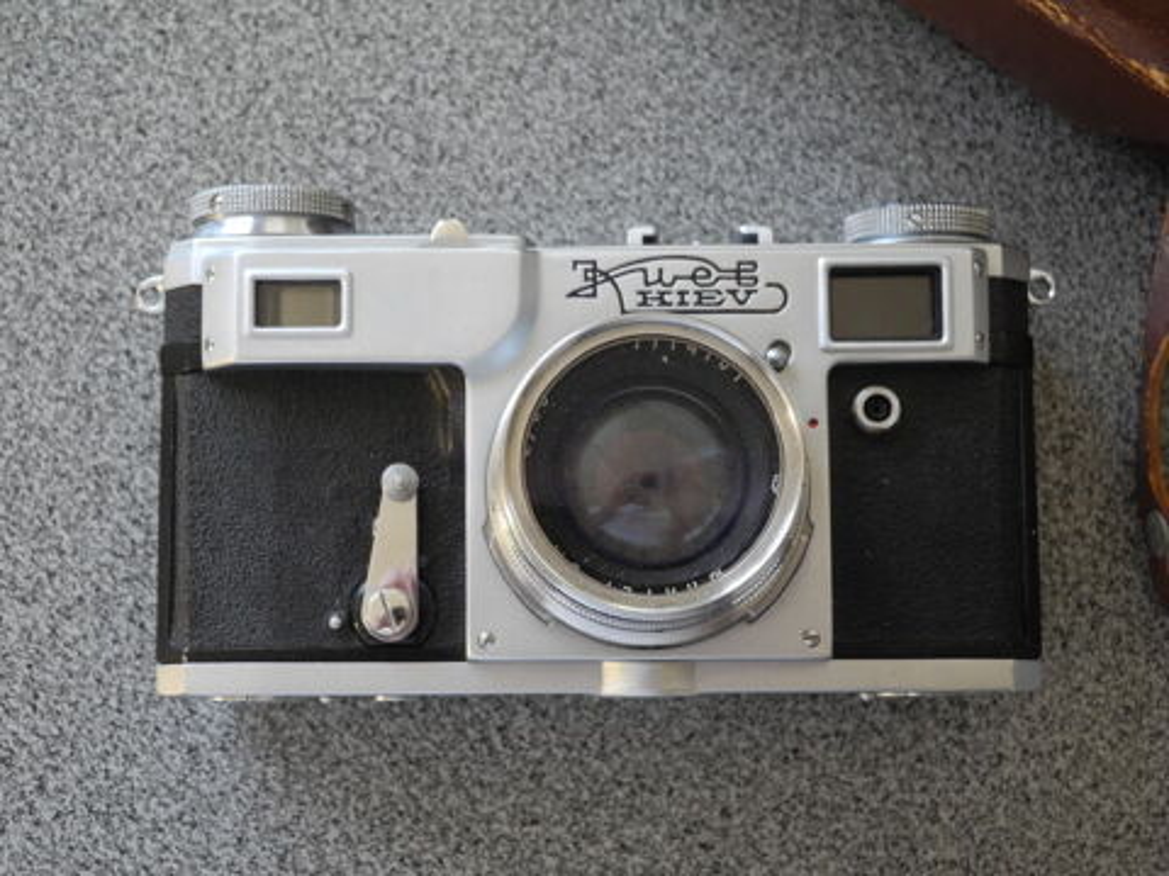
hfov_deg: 31.7
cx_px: 584
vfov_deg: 24.0
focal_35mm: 61
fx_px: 2060
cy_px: 438
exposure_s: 1/30
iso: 165
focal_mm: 13
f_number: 3.5
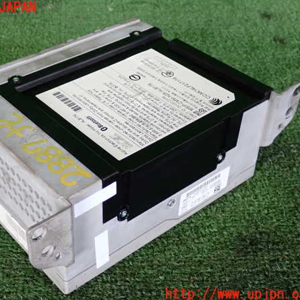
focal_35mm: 56
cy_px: 151
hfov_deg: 30.5
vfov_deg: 30.6
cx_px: 115
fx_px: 549
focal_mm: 8.4
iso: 400
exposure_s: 1/125
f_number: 3.1
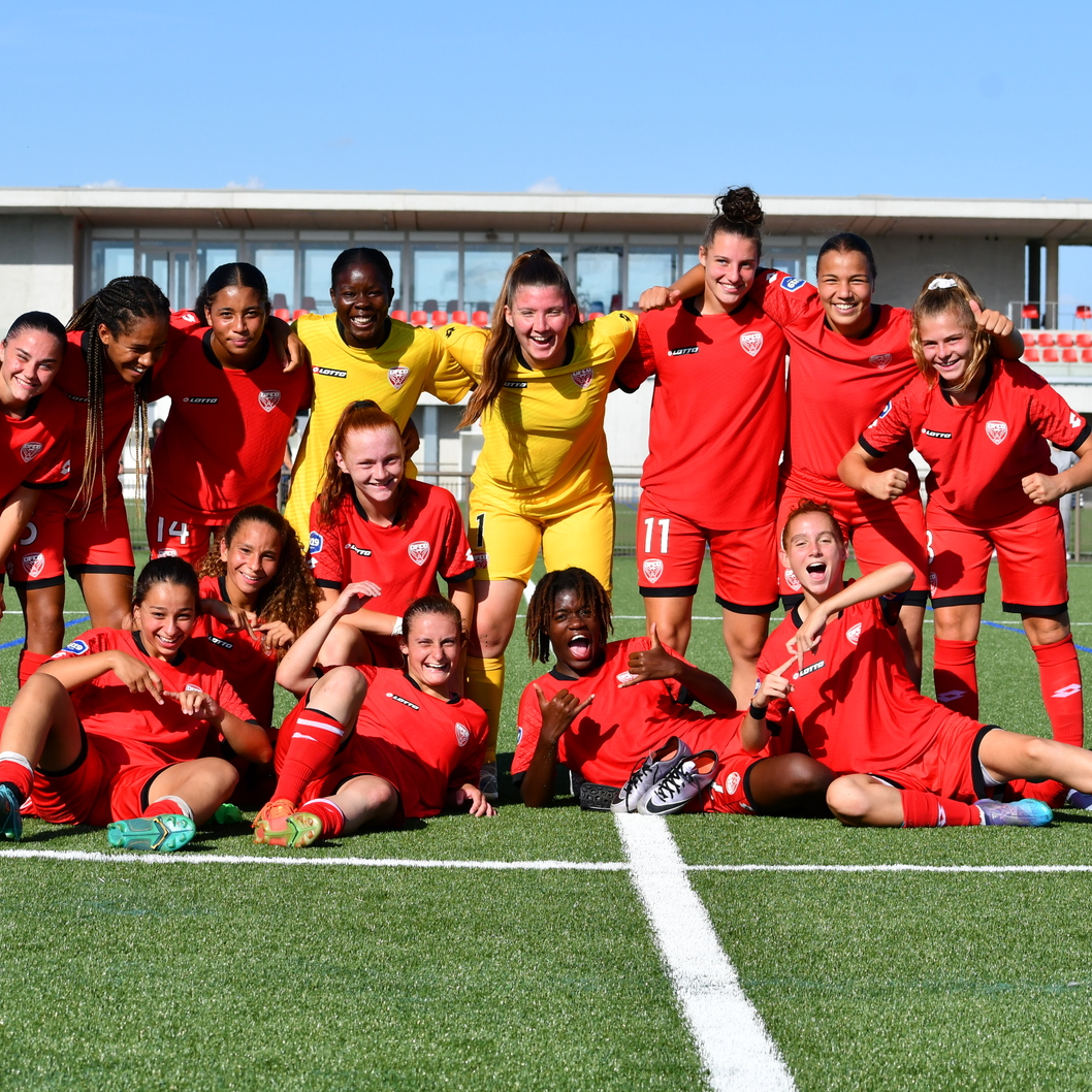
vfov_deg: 12.9
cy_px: 547
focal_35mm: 135
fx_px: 4818
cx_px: 469
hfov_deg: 12.9
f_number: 7.1
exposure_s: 1/2000
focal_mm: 70
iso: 400
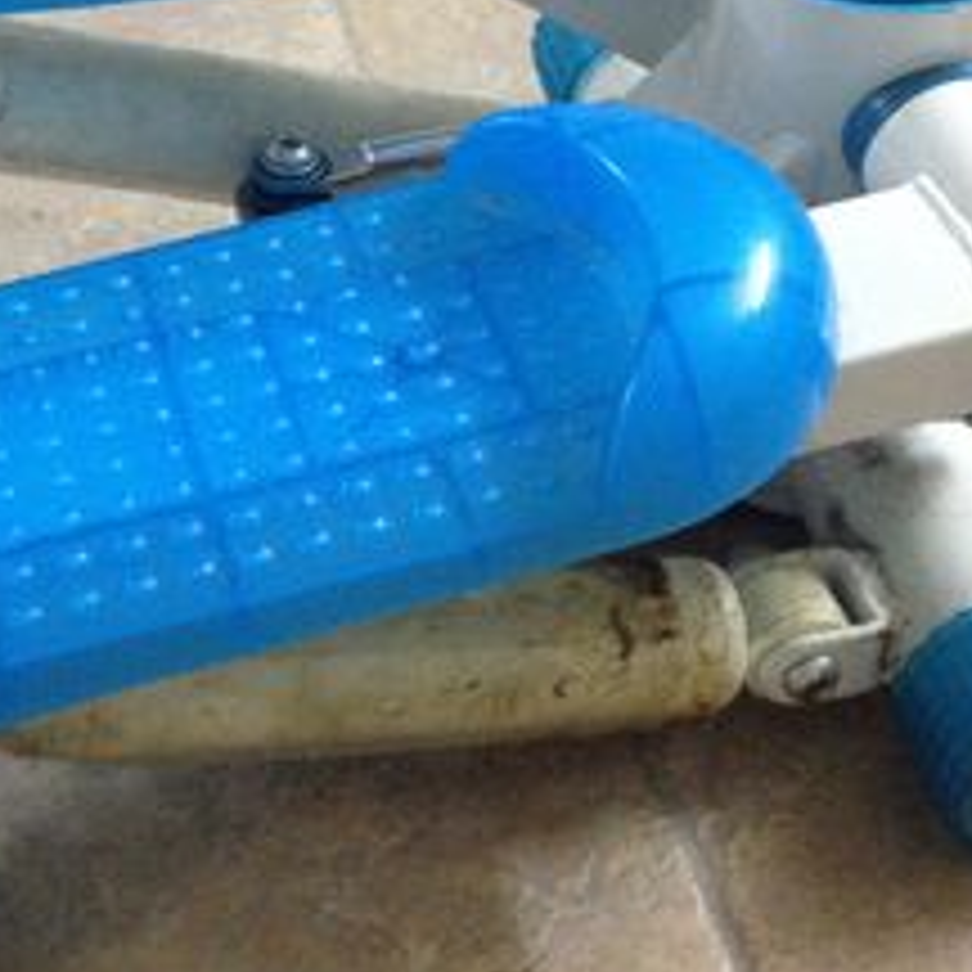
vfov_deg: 20.1
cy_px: 342
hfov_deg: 19.9
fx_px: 2732
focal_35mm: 86
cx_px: 176
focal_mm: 4.28
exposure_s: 1/20
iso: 320
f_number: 2.4
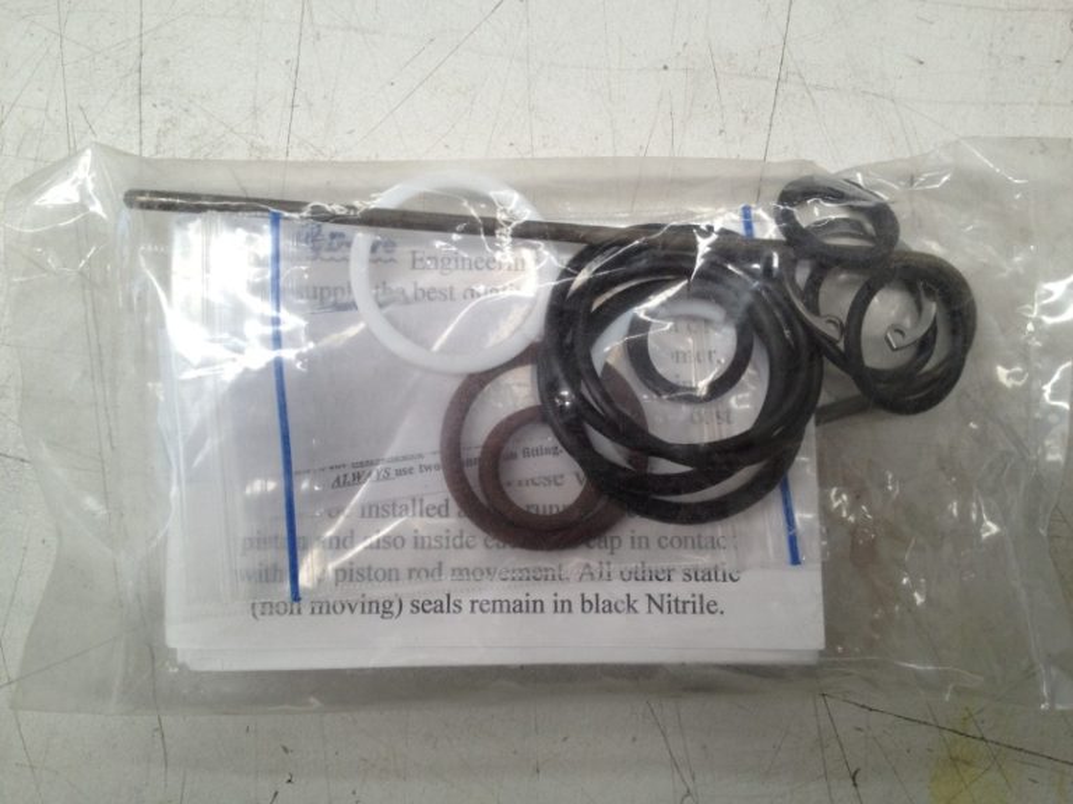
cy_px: 402
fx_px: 1085
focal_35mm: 35
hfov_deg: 52.6
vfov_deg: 40.7
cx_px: 536
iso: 80
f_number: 2.4
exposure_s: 1/120
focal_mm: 4.28
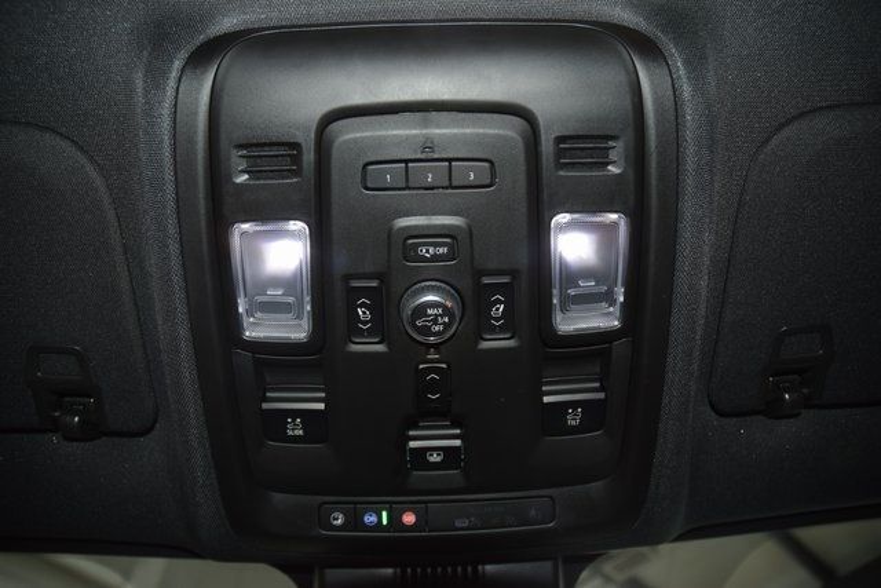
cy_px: 294
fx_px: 661
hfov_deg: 67.4
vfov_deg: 48.0
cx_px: 440
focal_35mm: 27
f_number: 3.5
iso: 560
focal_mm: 18
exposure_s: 1/80
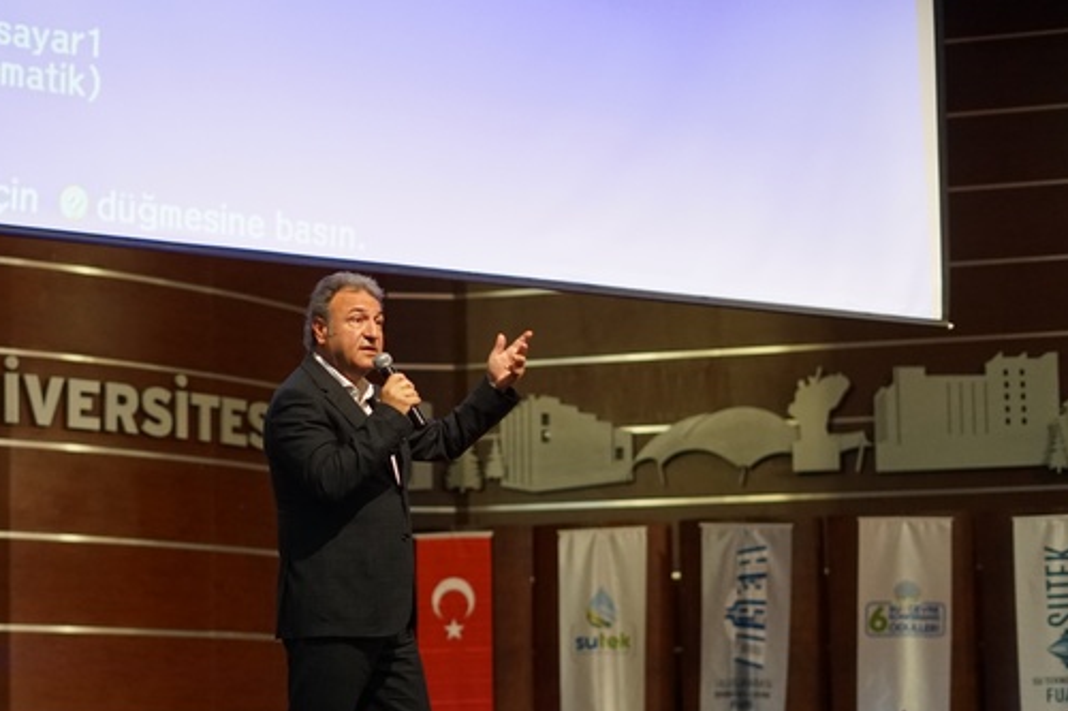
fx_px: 2372
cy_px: 548
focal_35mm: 80
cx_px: 312
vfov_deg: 16.9
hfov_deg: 25.2
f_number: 2
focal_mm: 50
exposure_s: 1/160
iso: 1600
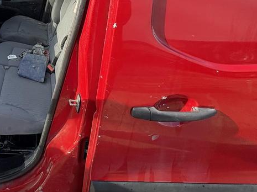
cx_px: 29
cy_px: 17
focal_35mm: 27
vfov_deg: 46.1
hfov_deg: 56.9
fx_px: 200
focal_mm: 2.22
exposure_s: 1/151
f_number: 2.2
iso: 50
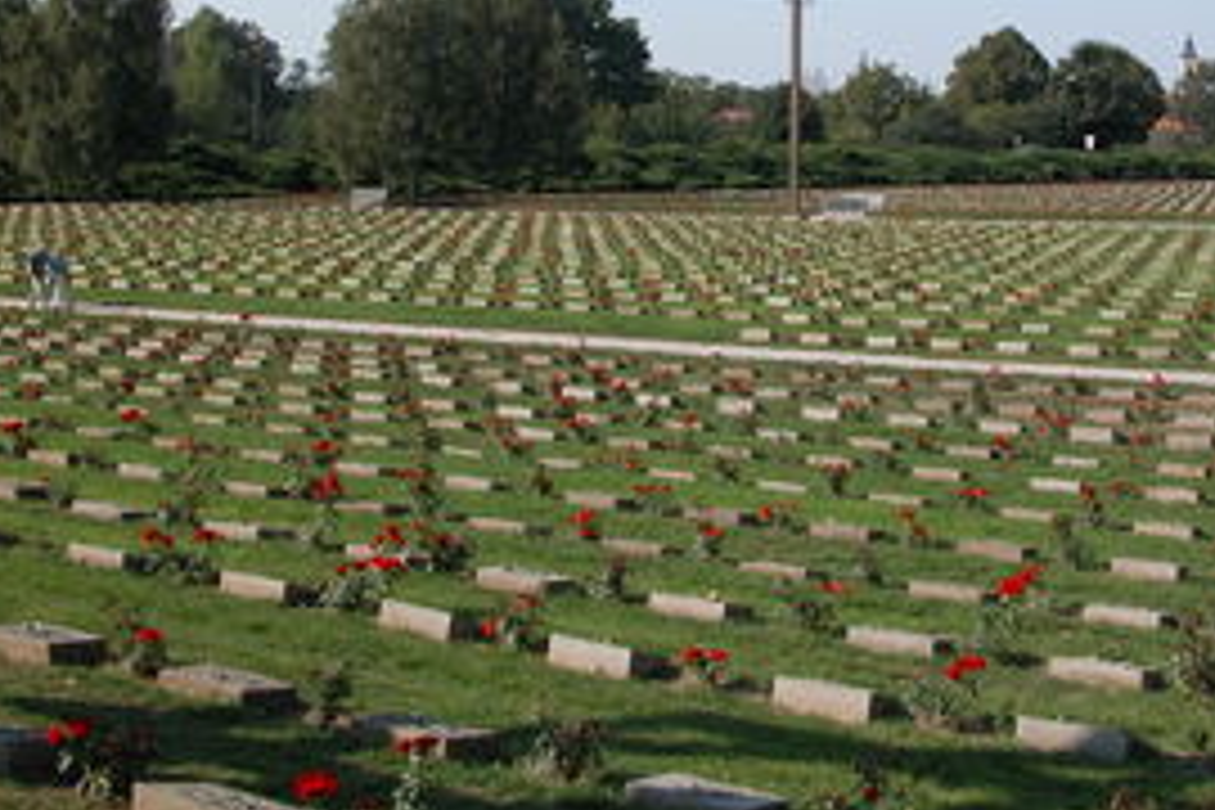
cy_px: 166
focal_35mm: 54
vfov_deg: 24.7
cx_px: 806
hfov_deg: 36.5
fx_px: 1822
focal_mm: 8.9
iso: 100
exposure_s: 1/334
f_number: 6.3
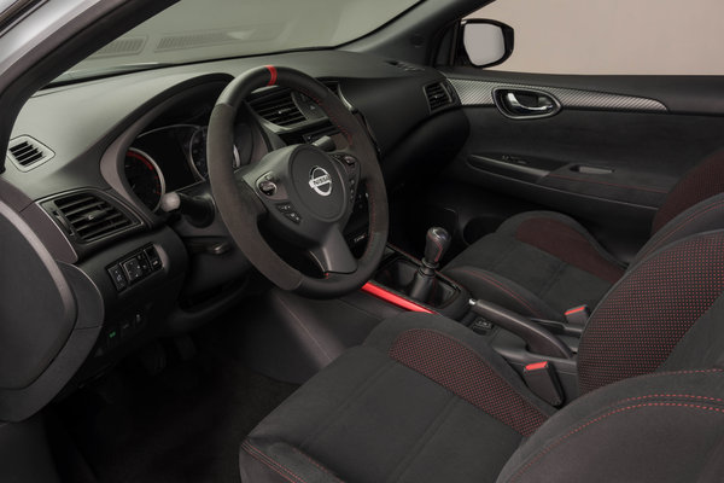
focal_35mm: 34
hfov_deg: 55.8
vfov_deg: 38.9
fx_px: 684
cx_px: 362
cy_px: 242
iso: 64
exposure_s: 1/60
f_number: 11
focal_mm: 34
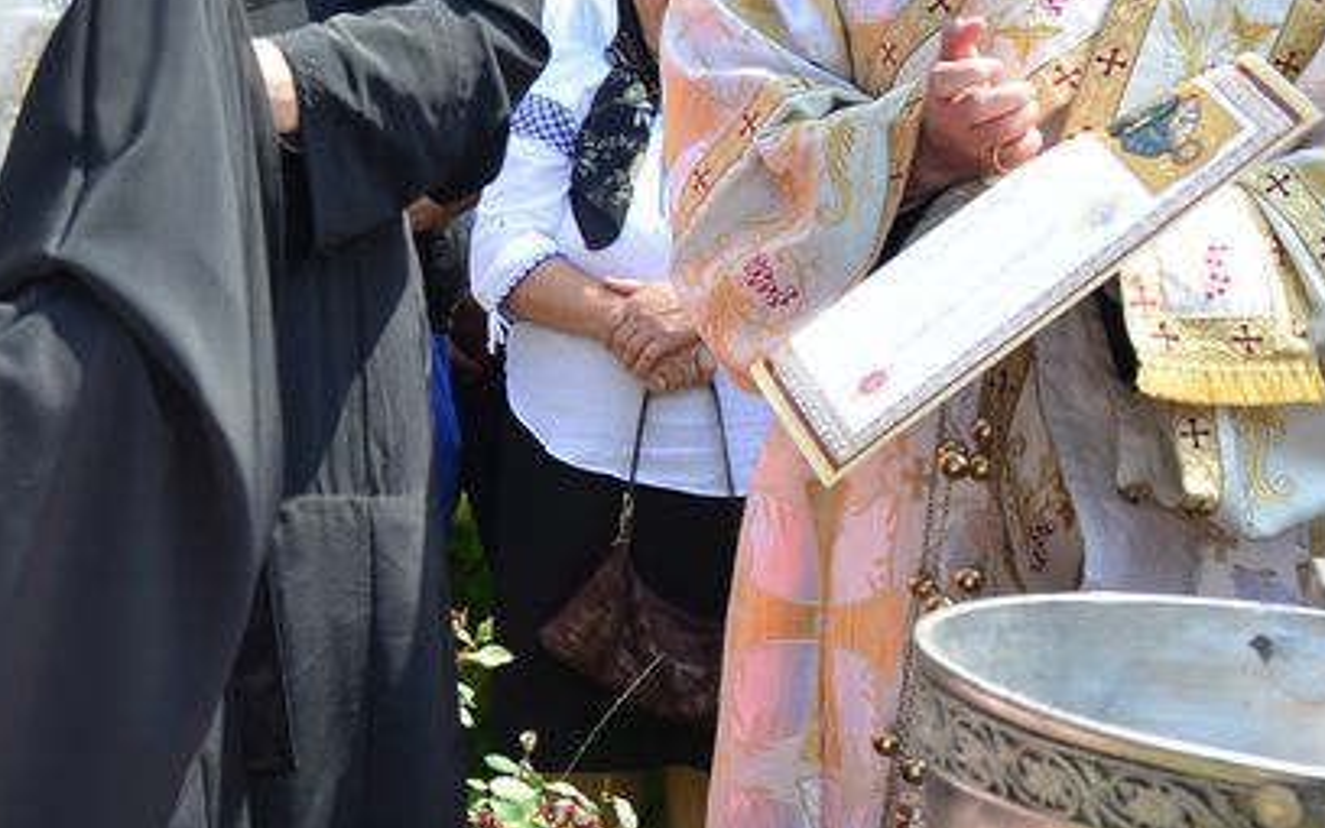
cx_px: -870
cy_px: -76
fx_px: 4153
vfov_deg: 11.2
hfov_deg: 16.0
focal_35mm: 115
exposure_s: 1/160
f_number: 4.5
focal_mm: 24
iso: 100
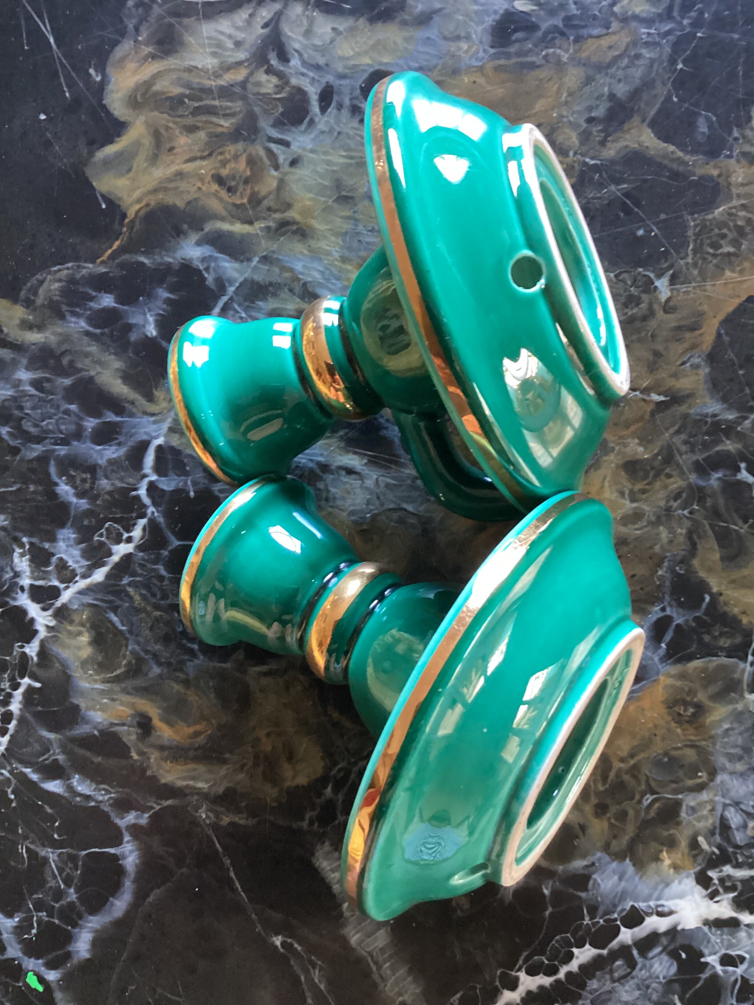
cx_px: 377
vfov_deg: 58.4
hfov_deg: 45.4
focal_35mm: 31
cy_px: 502
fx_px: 900
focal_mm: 3.3
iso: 400
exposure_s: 1/30
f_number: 2.4
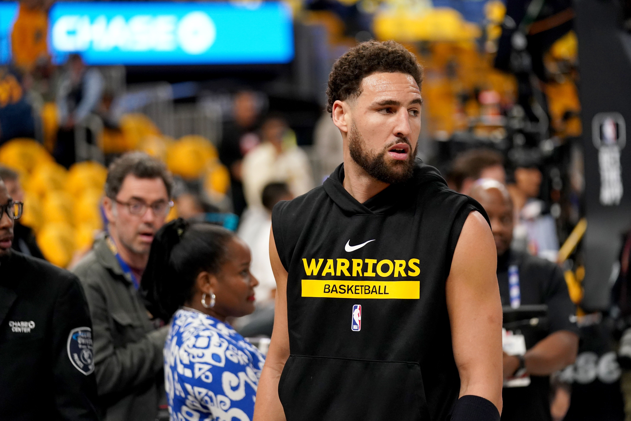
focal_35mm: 120
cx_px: 316
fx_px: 2103
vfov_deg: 11.4
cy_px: 210
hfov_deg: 17.1
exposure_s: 1/1600
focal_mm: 120
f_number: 2.8
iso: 3200
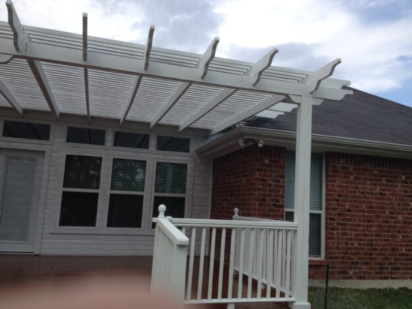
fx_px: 417
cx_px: 206
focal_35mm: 35
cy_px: 154
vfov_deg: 40.7
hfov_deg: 52.6
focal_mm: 4.28
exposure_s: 1/1151
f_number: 2.4
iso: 50
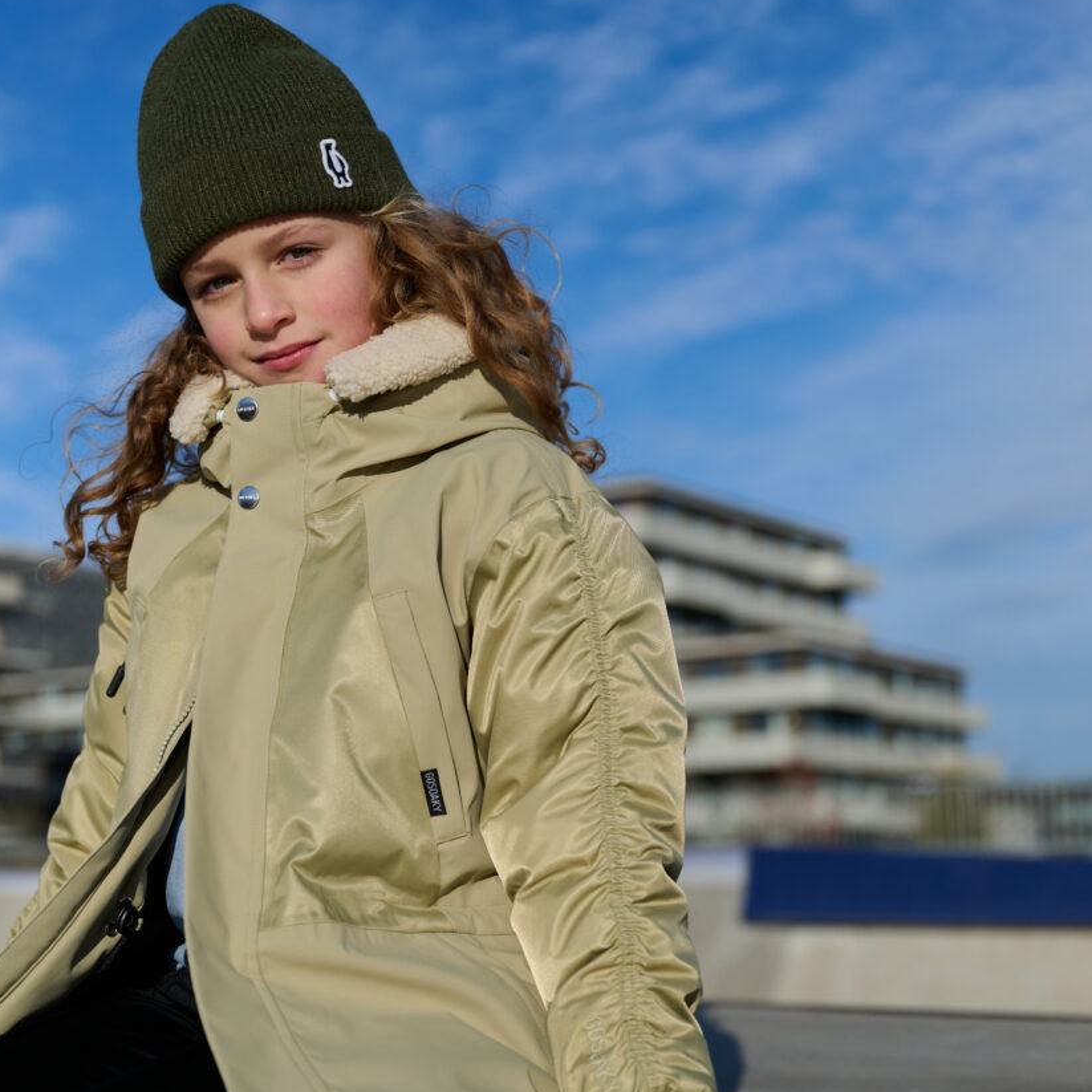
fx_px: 1927
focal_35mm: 54
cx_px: 545
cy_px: 595
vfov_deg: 31.6
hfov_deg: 31.6
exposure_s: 1/10000
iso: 200
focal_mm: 42
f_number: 2.8
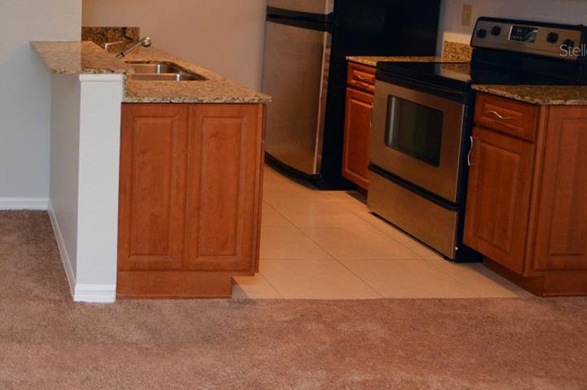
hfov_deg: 41.2
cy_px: 50
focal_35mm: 40
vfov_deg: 31.9
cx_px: -20
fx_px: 651
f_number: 4
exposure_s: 1/60
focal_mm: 12
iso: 500
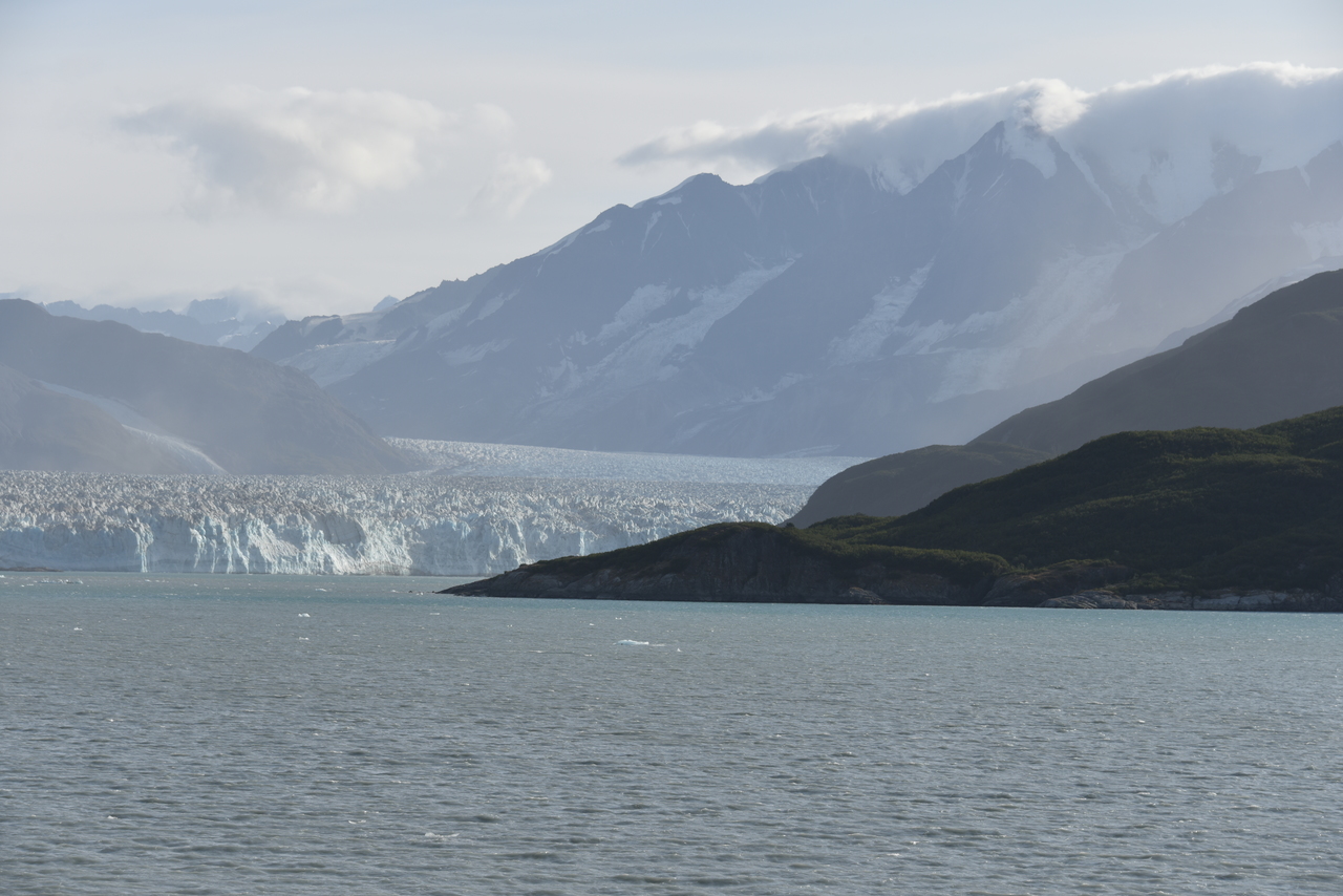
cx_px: 672
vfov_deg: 13.0
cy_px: 448
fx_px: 3918
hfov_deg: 19.5
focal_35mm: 105
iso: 100
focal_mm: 105
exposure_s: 1/320
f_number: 9
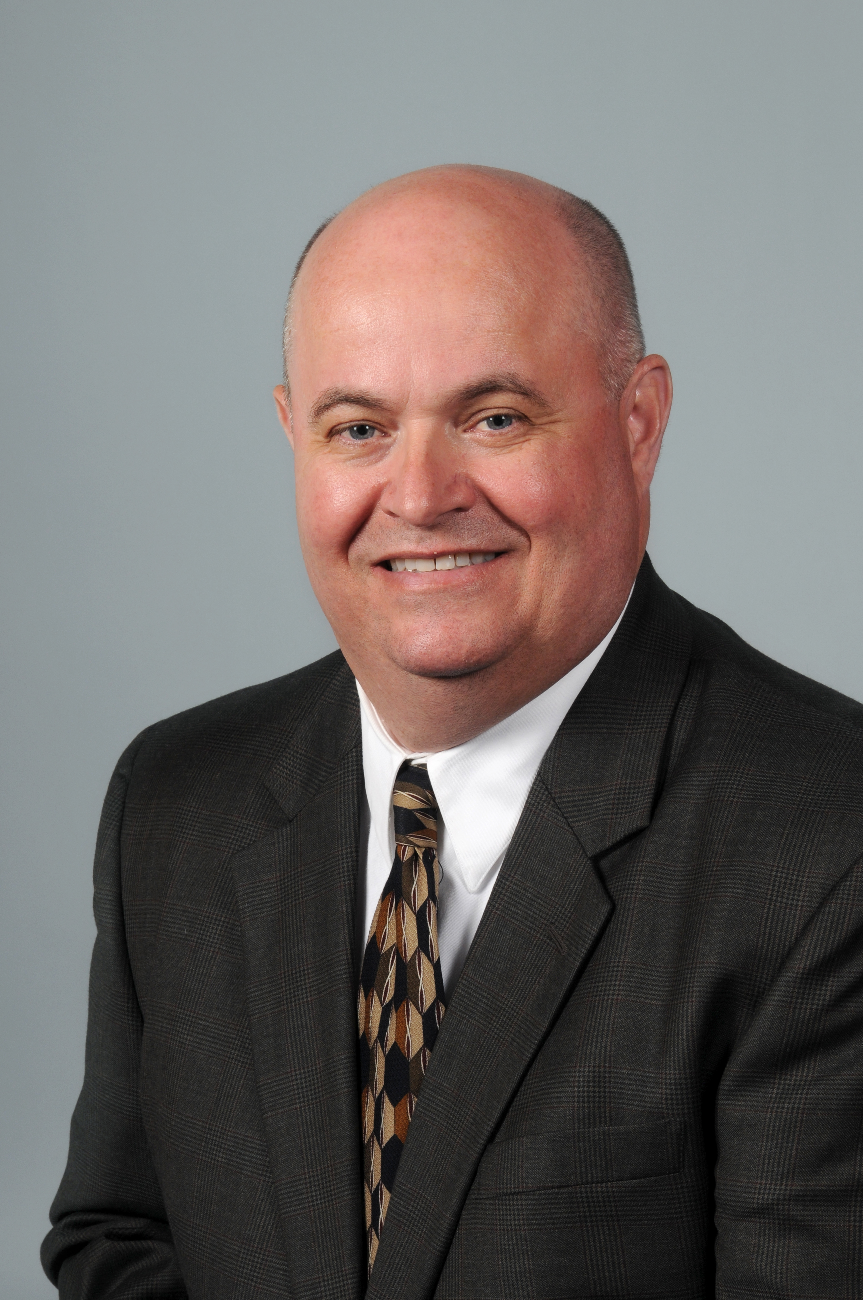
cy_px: 650
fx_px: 3785
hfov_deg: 13.0
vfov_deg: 19.5
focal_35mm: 105
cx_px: 432
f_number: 18
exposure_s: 1/200
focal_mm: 70
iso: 200
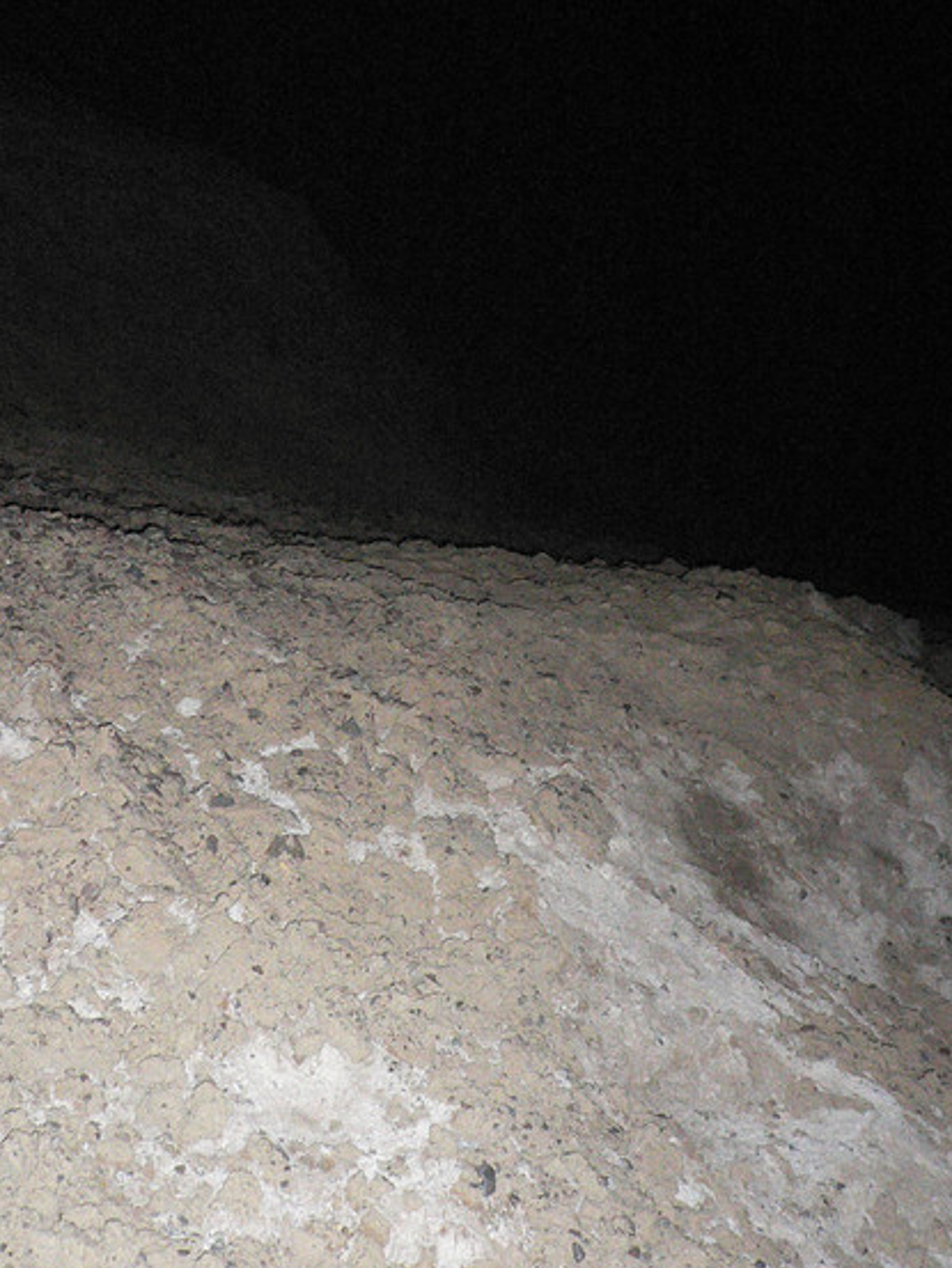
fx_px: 1979
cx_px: 422
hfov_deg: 27.0
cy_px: 483
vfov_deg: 35.4
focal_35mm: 54
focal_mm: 5.8
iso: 400
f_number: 2.8
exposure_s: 1/60
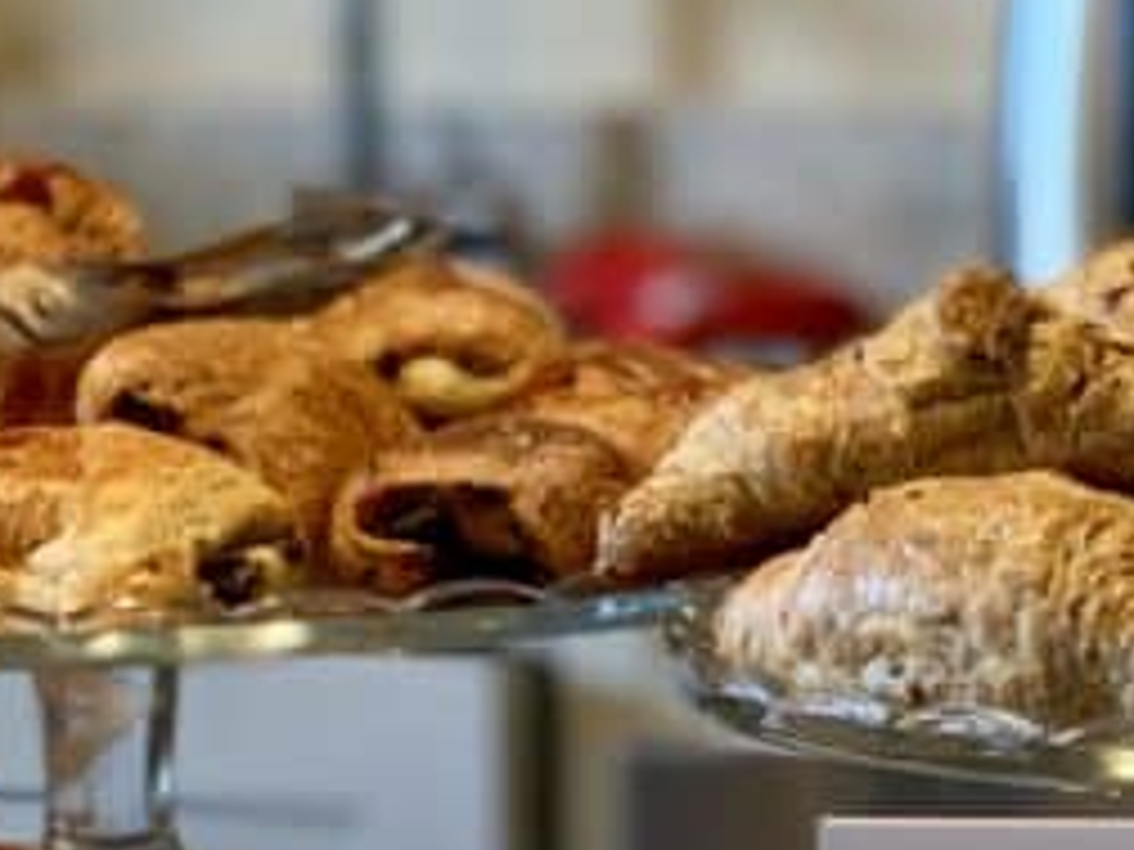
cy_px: 306
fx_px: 5405
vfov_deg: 9.0
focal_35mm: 165
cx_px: 1372
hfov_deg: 11.7
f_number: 2.4
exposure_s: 1/50
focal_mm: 6
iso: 160
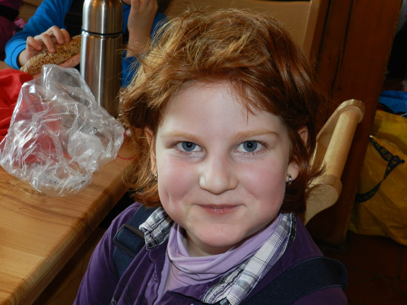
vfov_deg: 27.5
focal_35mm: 53
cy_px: 152
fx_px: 623
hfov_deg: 36.2
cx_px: 204
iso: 200
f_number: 4.4
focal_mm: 9.4
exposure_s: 1/30
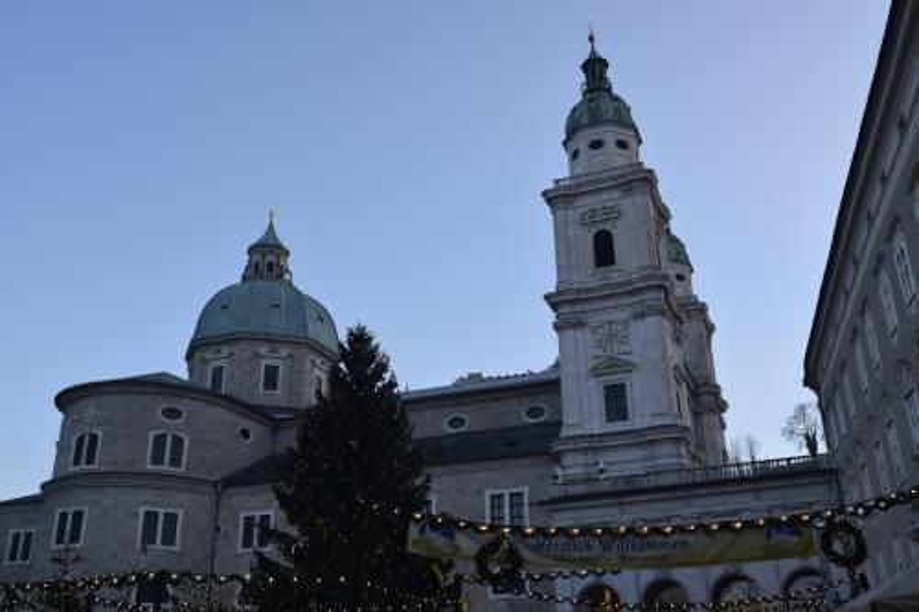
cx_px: 460
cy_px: 306
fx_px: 880
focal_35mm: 34
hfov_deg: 55.1
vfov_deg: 38.3
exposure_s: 1/50
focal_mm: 23
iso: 100
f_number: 9
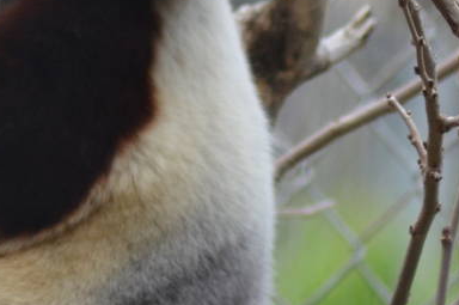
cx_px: 215
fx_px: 13523
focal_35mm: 1062
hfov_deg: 1.9
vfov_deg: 1.3
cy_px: 61
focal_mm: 170
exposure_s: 1/800
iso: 800
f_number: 4.5
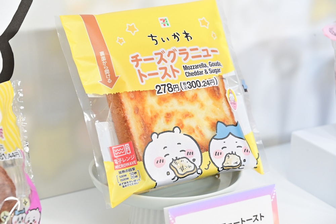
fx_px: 1400
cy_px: 112
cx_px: 168
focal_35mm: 150
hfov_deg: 13.7
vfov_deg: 9.2
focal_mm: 150
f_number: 8
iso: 6400
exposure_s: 1/250
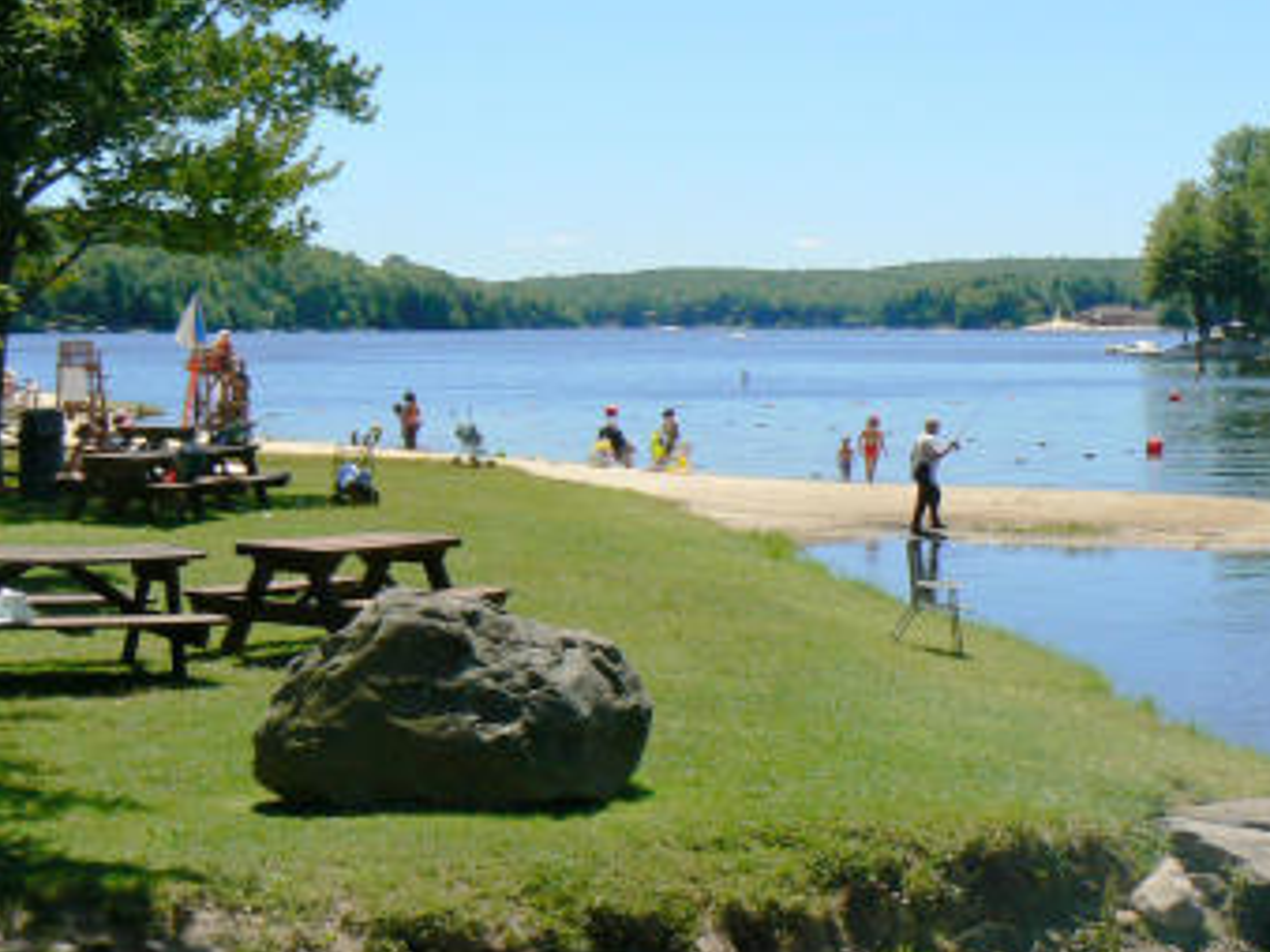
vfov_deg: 21.5
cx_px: 865
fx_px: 2494
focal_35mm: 68
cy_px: 311
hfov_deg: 28.4
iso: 80
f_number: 7.1
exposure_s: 1/400
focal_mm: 6
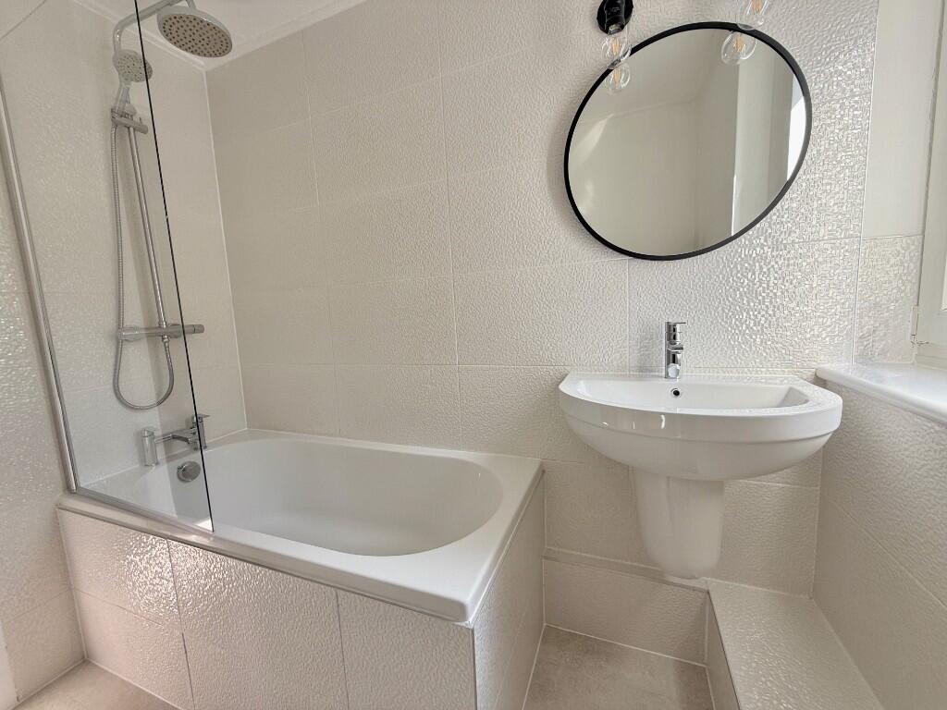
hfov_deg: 102.1
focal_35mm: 14
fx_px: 383
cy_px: 355
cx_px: 474
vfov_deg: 85.7
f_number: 2.2
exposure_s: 1/144
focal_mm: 2.22
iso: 50
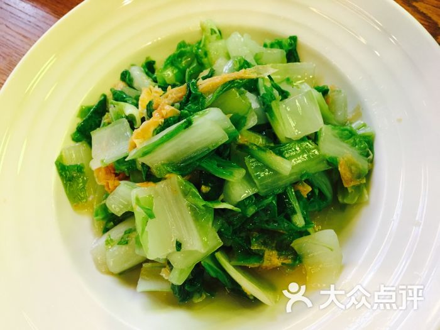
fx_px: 369
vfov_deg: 48.2
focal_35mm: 29
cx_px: 220
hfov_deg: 61.7
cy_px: 165
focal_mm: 4.15
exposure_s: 1/33
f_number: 2.2
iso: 160
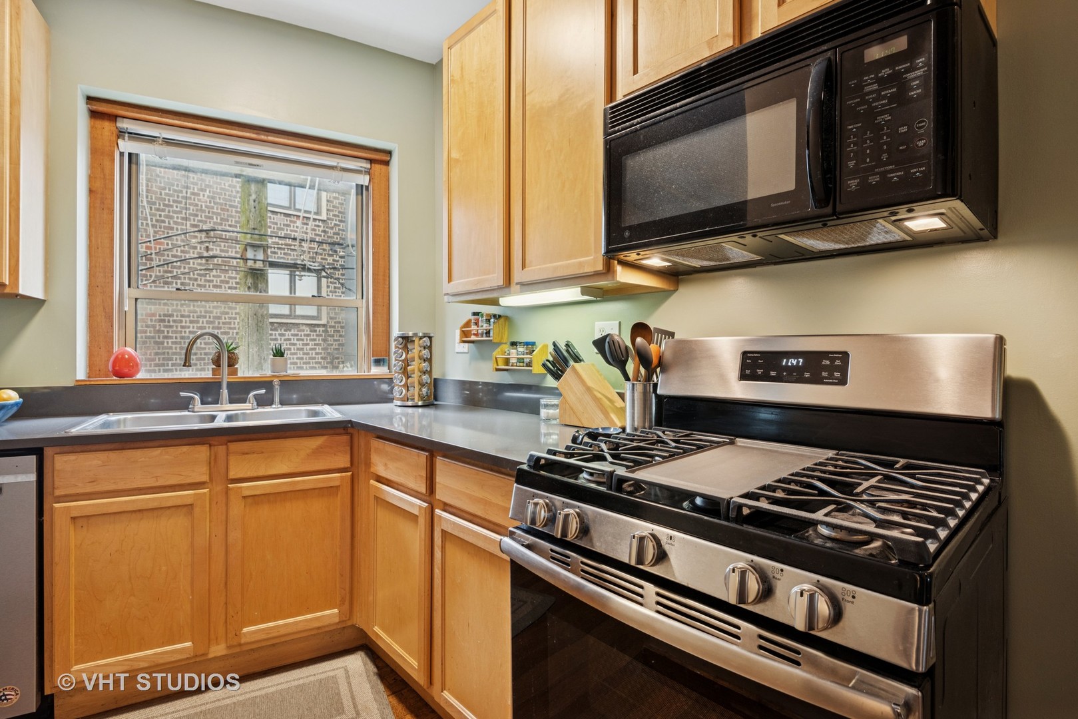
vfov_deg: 67.4
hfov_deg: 90.0
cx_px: 539
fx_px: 539
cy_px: 360
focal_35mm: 18
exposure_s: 1/8
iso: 400
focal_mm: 18
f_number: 8
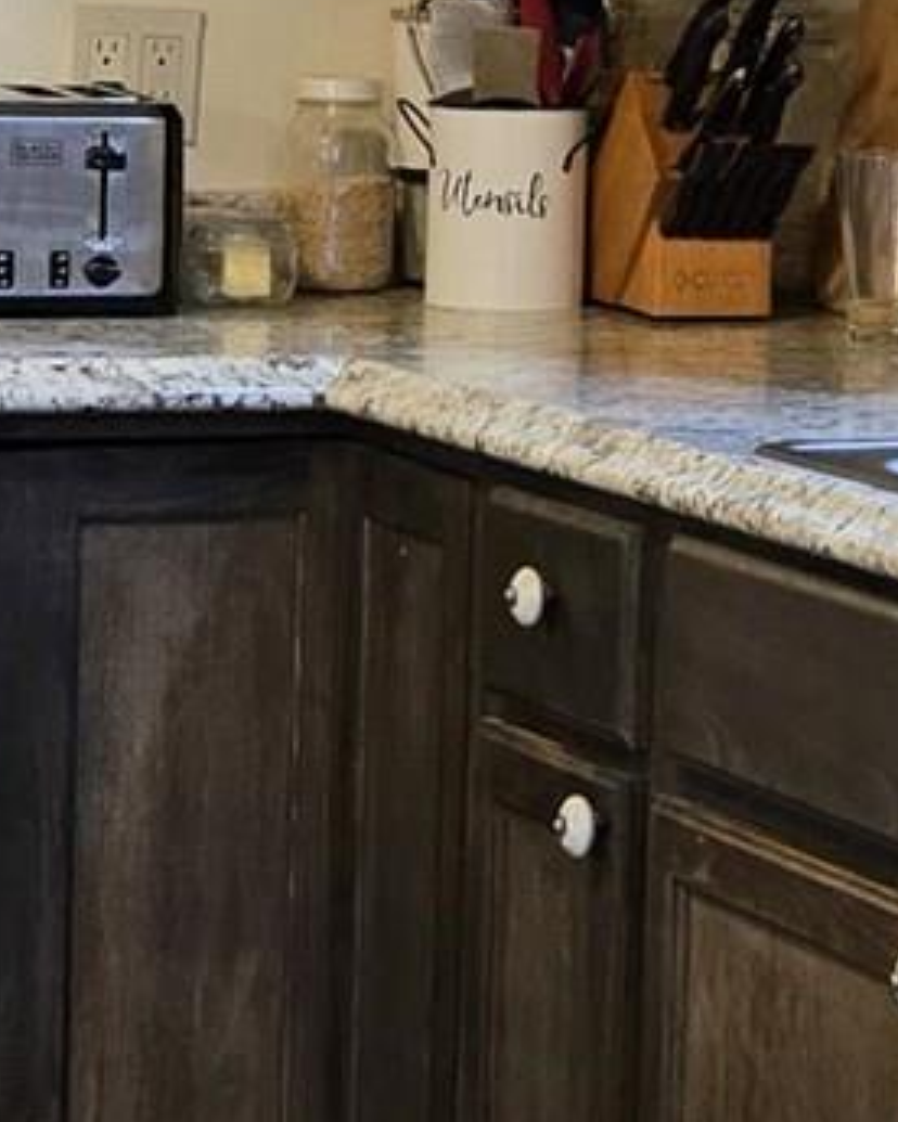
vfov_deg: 12.7
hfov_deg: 10.2
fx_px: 4983
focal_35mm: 150
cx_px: 1041
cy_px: 65
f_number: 1.8
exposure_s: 1/120
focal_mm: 5.4
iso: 400
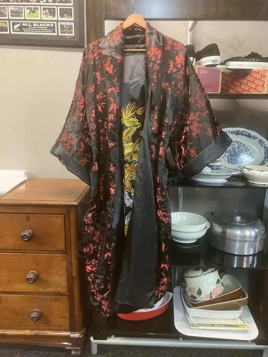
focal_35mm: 28
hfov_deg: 49.7
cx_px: 134
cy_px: 178
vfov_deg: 63.4
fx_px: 289
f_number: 1.8
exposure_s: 1/33
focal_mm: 3.99
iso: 320
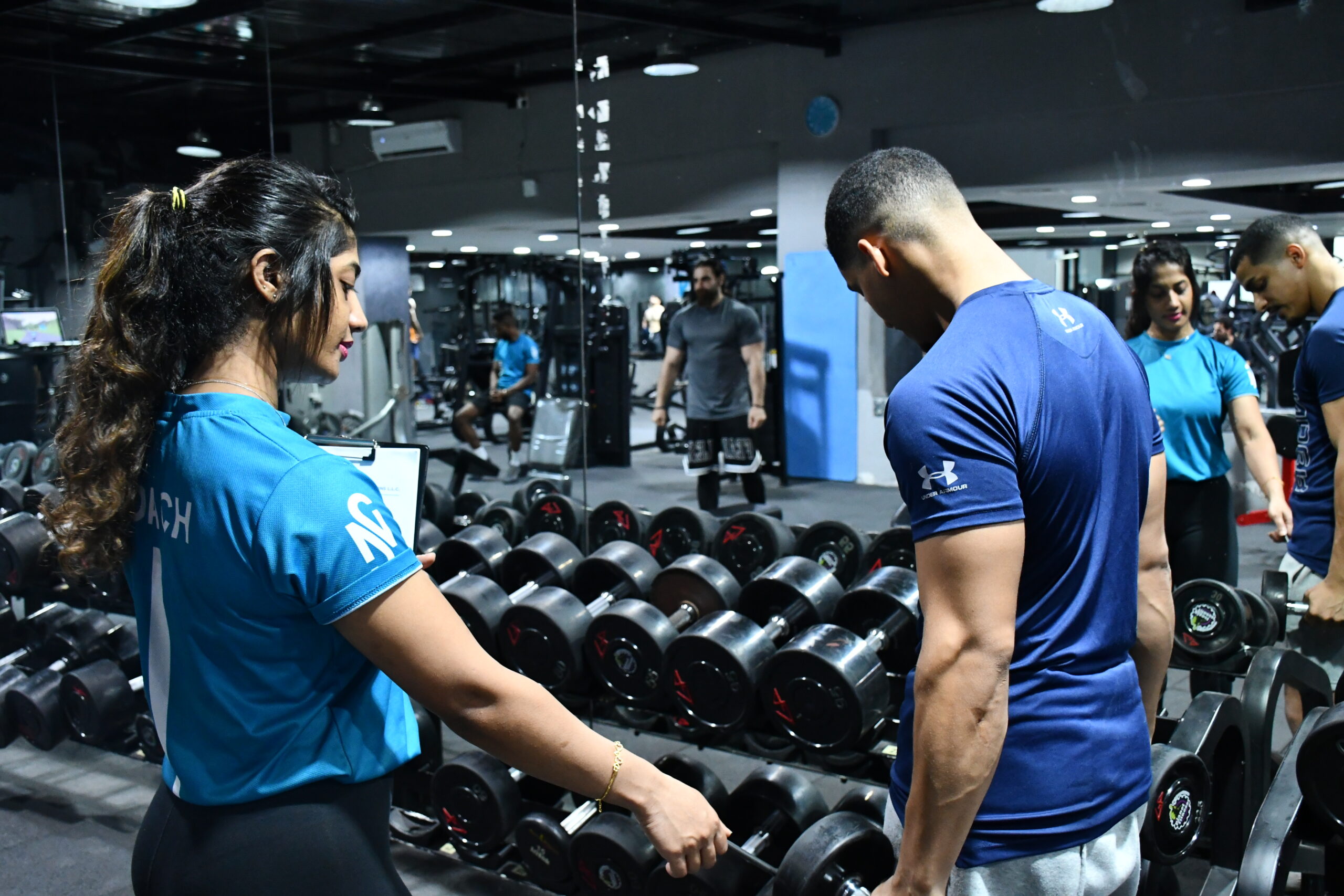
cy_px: 448
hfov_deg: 53.1
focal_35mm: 36
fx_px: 1344
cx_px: 672
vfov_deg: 36.9
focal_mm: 24
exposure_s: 1/100
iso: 3200
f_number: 5
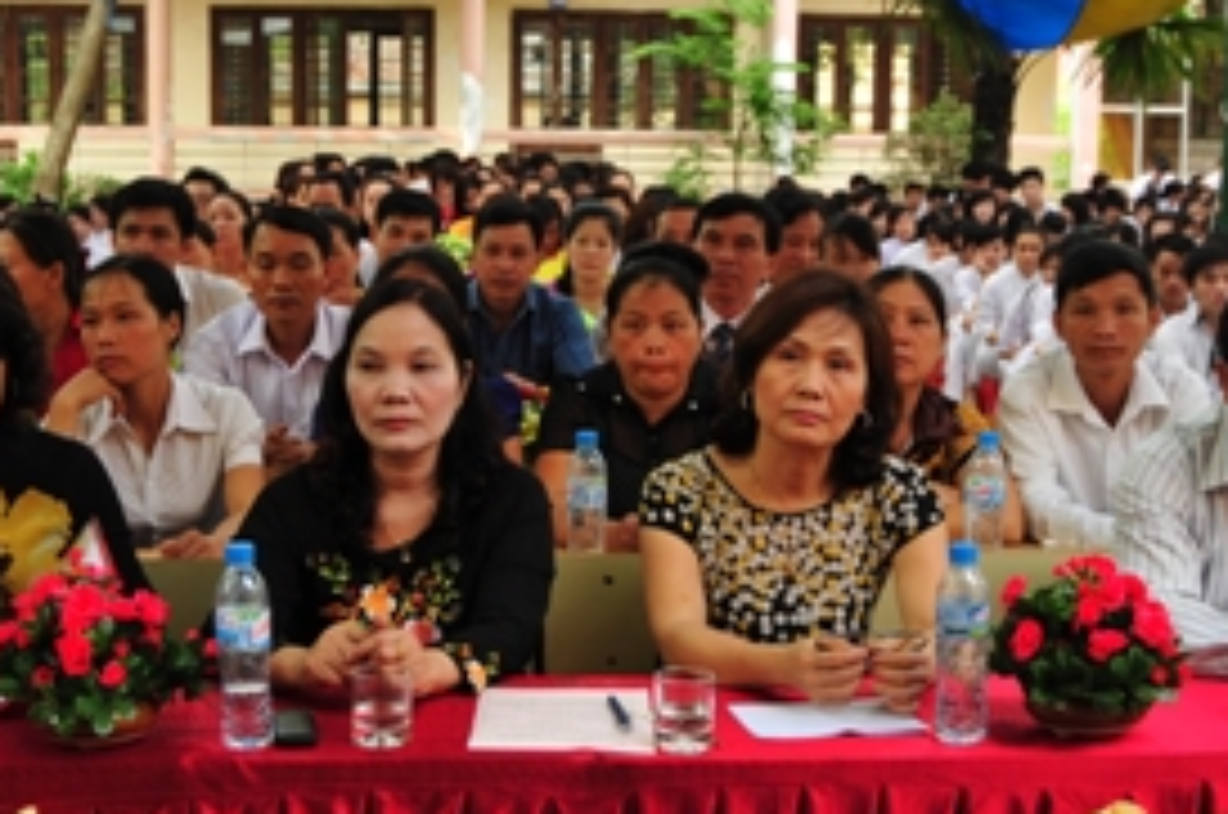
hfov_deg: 29.3
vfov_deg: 19.6
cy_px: 463
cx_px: 605
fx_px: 2350
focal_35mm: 69
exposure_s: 1/100
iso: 250
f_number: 5
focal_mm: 28
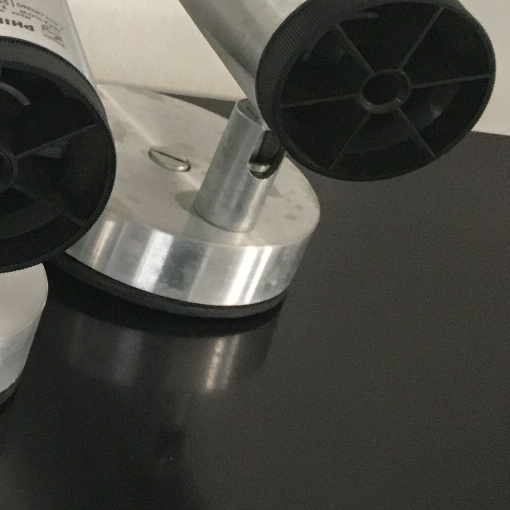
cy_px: 2
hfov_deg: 14.8
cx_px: -440
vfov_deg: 16.9
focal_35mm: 101
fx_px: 1684
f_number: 2.2
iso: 160
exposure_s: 1/33
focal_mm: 4.15
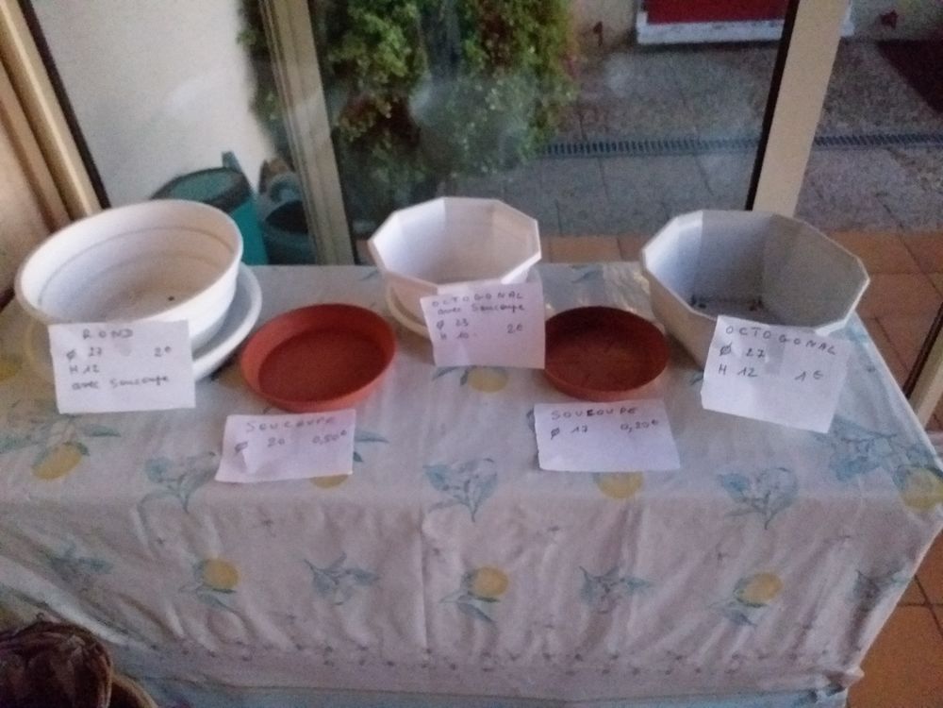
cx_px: 472
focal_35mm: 26
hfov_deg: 67.3
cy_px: 354
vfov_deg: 53.1
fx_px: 708
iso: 1250
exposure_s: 1/17
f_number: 1.9
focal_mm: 3.6
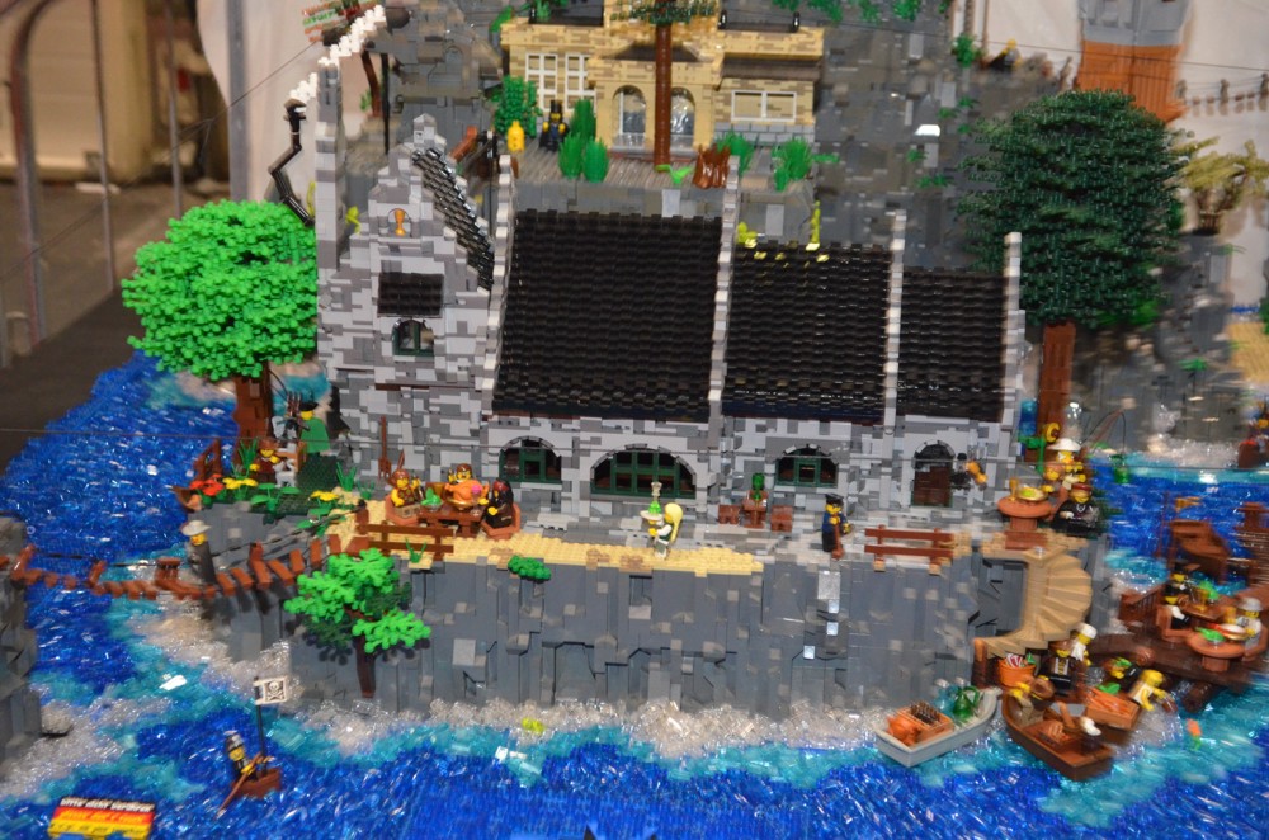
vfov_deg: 21.5
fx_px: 2216
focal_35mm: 63
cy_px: 420
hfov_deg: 32.0
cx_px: 634
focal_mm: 42
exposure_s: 1/60
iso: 3200
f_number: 5.3
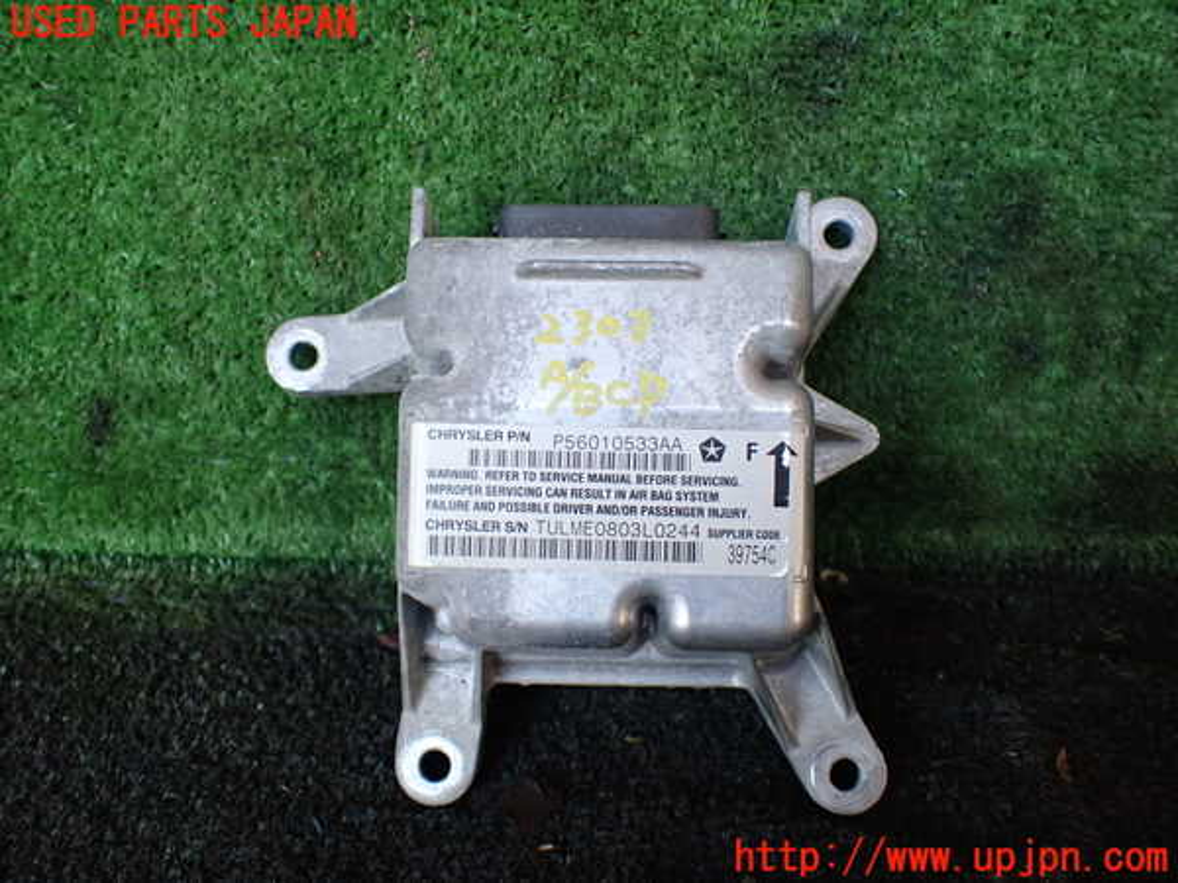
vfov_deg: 46.8
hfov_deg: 60.0
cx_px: 589
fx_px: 1021
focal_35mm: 30
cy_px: 442
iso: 320
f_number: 2.3
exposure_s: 1/125
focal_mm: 5.4
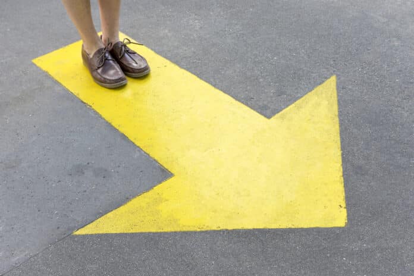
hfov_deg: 37.9
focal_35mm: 52
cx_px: 207
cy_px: 138
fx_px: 604
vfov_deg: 25.8
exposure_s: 1/80
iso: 200
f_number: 8
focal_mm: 35
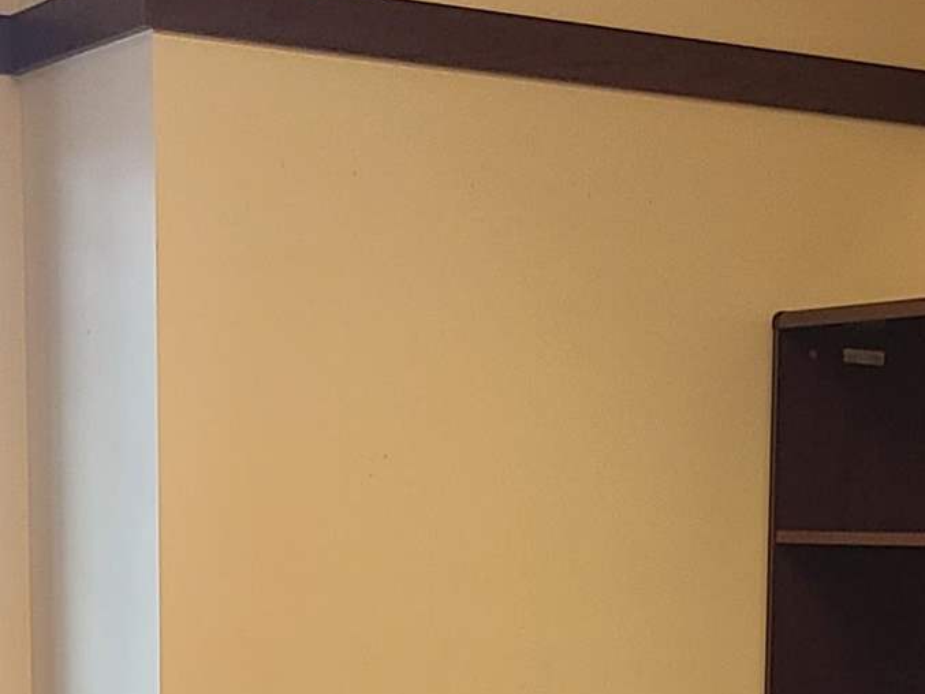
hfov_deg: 16.4
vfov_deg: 11.9
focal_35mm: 118
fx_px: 3154
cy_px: 1119
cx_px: 885
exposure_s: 1/60
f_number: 1.8
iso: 160
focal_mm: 5.4
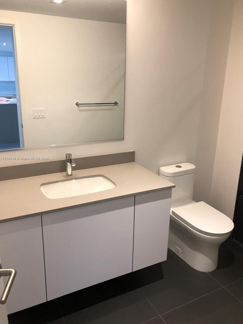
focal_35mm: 29
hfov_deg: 48.2
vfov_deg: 61.7
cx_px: 123
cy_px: 159
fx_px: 271
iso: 40
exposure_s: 1/17
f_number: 1.8
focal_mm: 3.99
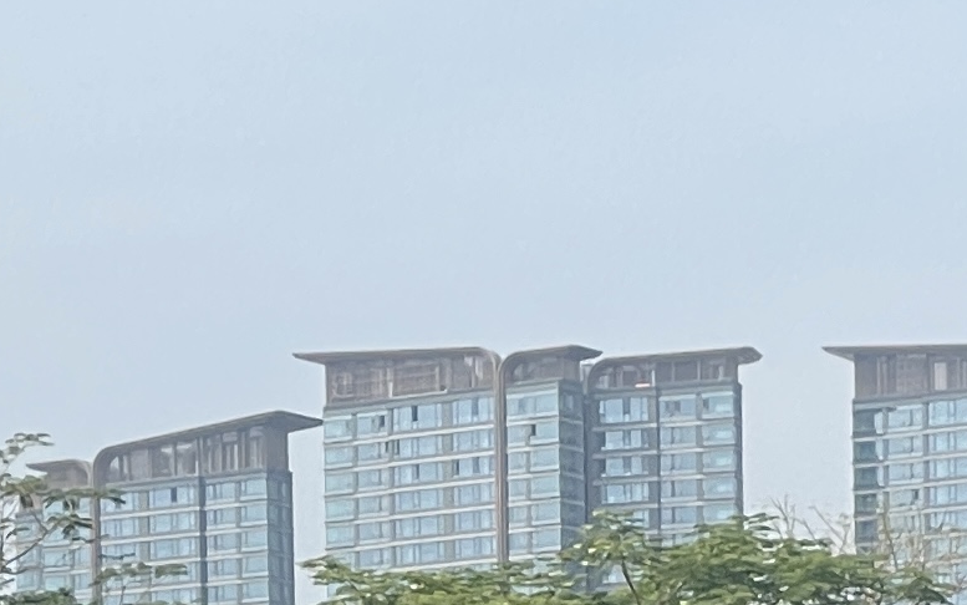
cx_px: -591
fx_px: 7539
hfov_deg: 7.2
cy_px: 1632
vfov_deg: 4.5
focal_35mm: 286
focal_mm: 6
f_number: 2
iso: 25
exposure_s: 1/1115
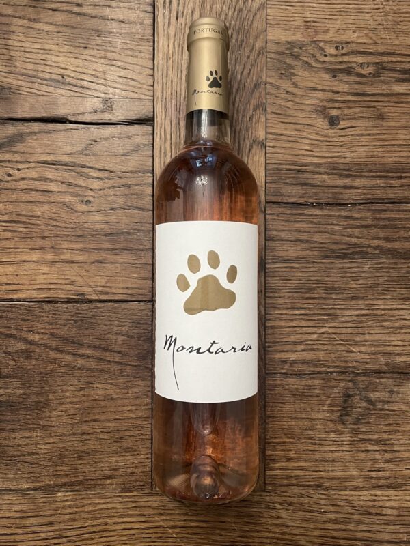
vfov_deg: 67.3
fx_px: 411
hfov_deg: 53.1
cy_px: 273
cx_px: 205
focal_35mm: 26
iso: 400
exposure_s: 1/33
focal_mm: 5.1
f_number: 1.6
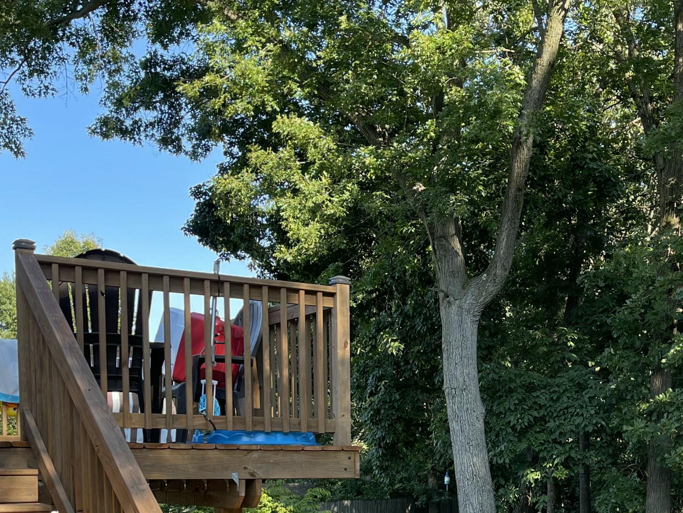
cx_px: 496
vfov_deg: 25.9
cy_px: 490
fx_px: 1065
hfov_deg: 34.9
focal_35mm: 54
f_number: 1.6
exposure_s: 1/556
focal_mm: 5.1
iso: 50
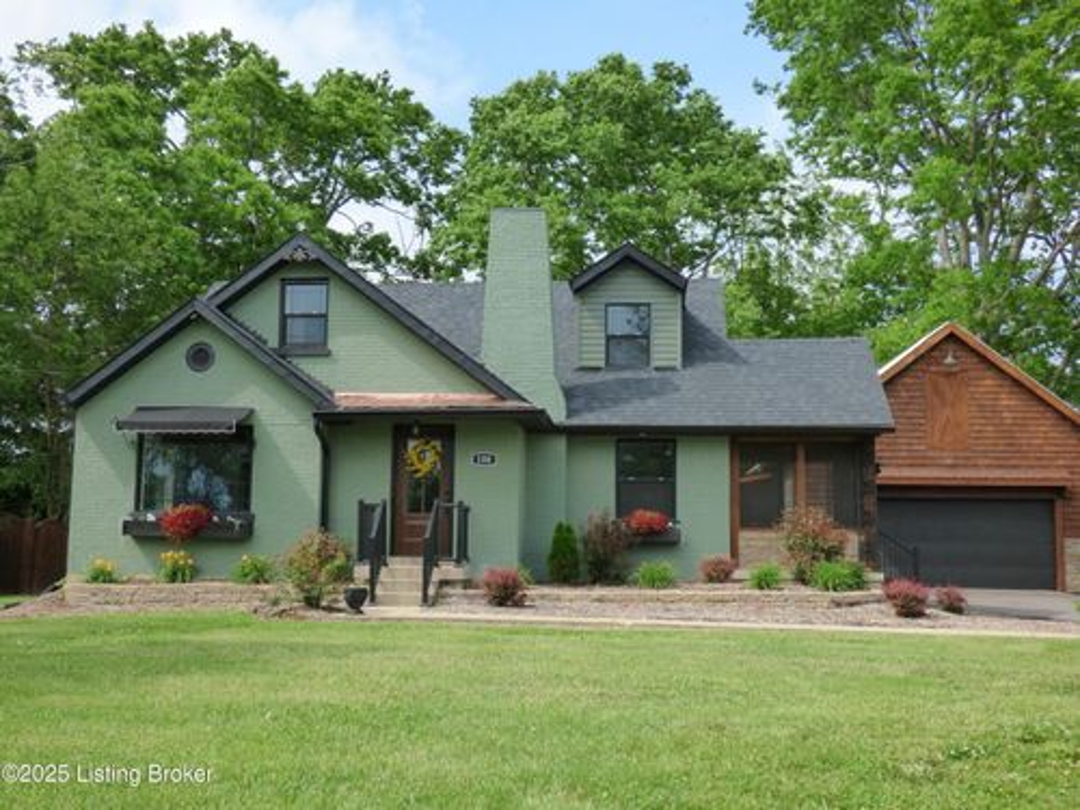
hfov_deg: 45.8
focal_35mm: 41
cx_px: 540
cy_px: 405
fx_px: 1279
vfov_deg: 35.1
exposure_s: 1/640
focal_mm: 7.37
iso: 200
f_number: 3.6
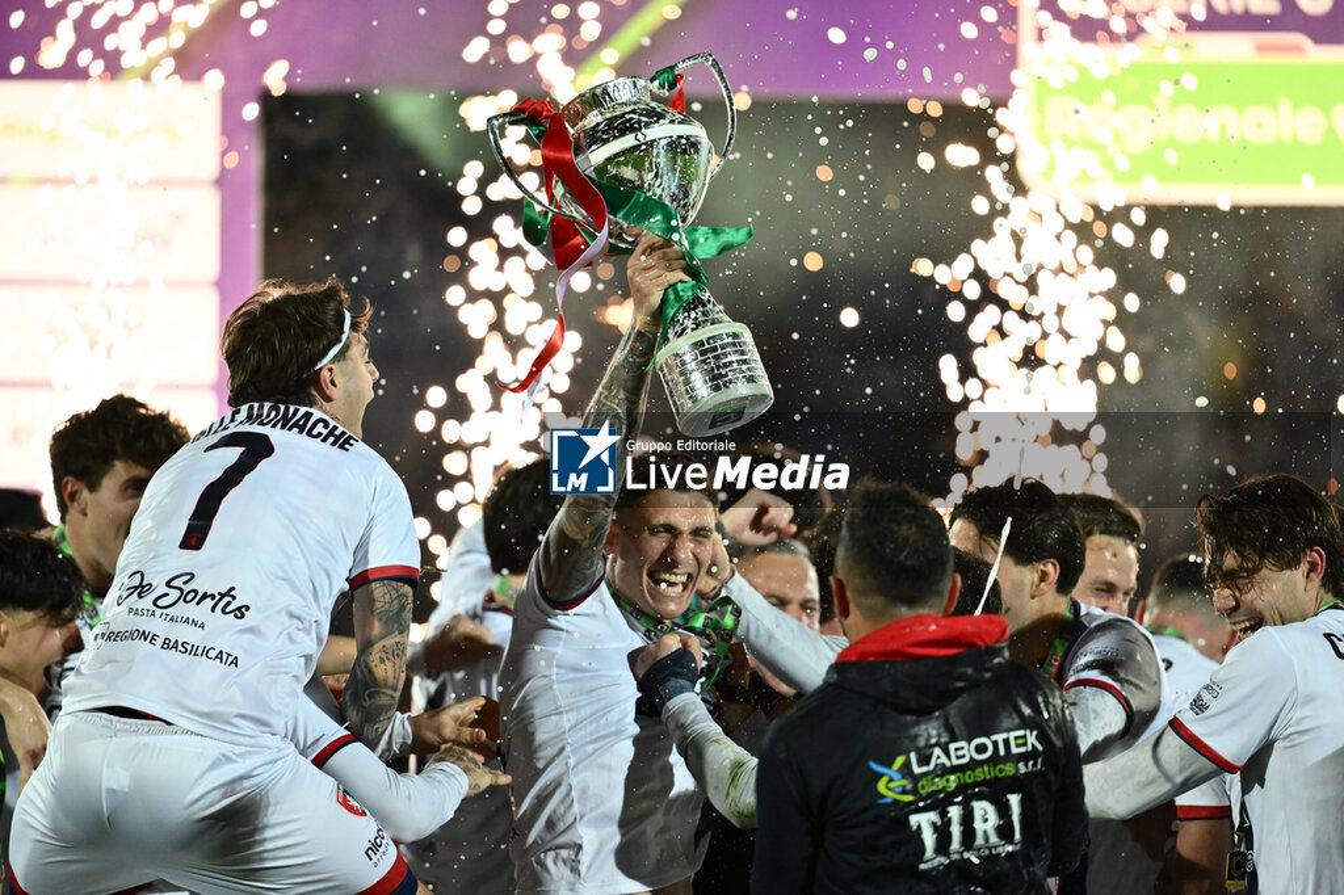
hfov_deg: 5.2
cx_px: 672
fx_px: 14928
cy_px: 448
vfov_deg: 3.4
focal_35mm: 400
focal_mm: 400
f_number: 3.2
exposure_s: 1/1600
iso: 3200
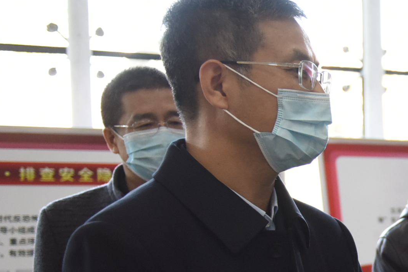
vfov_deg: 14.2
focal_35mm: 94
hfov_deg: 18.5
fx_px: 1065
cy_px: 295
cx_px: 657
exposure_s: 1/250
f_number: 2.8
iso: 2000
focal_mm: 27
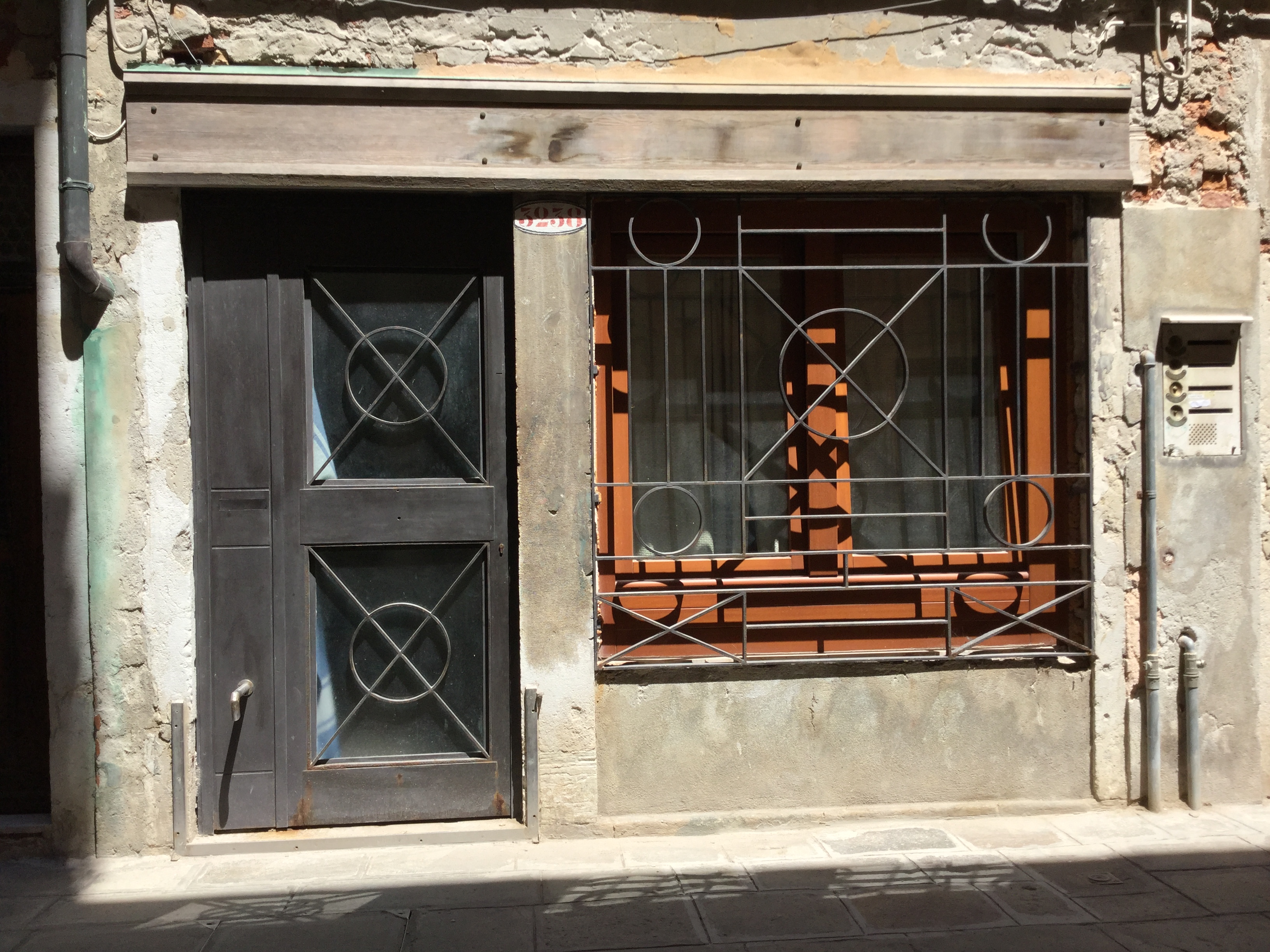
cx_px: 635
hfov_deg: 58.4
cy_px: 476
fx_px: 1137
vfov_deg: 45.4
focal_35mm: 31
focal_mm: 3.3
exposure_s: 1/1006
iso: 25
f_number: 2.4
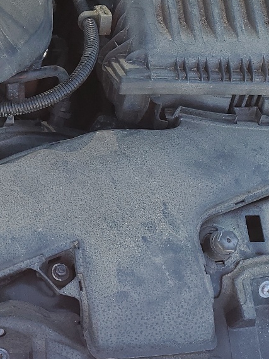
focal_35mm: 73
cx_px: -68
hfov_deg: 18.9
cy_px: 94
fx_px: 757
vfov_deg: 26.4
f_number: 1.5
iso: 50
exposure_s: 1/208
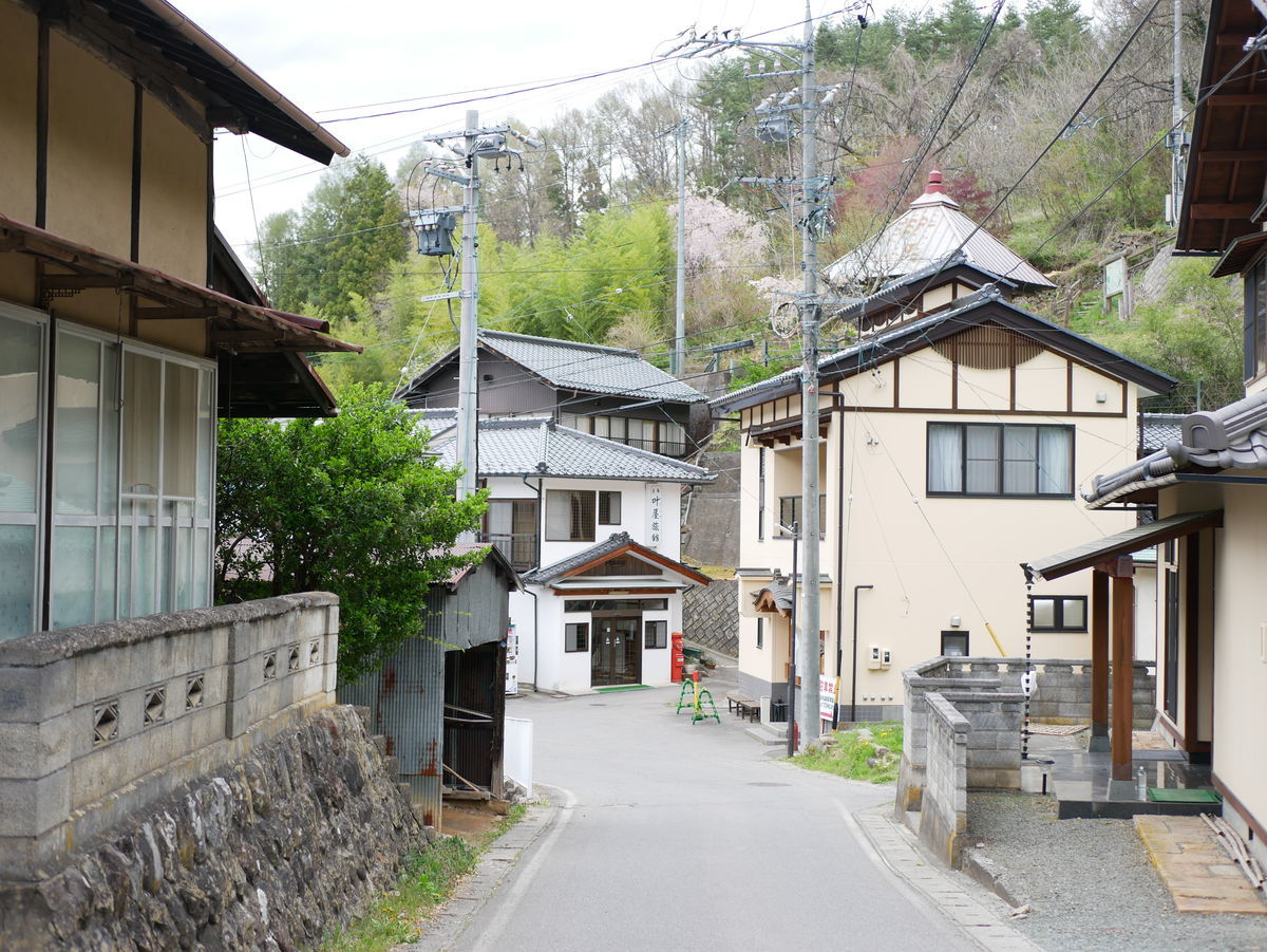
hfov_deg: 38.2
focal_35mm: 50
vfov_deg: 29.1
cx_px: 634
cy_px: 476
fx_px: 1831
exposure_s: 1/125
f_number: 2
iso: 200
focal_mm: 25
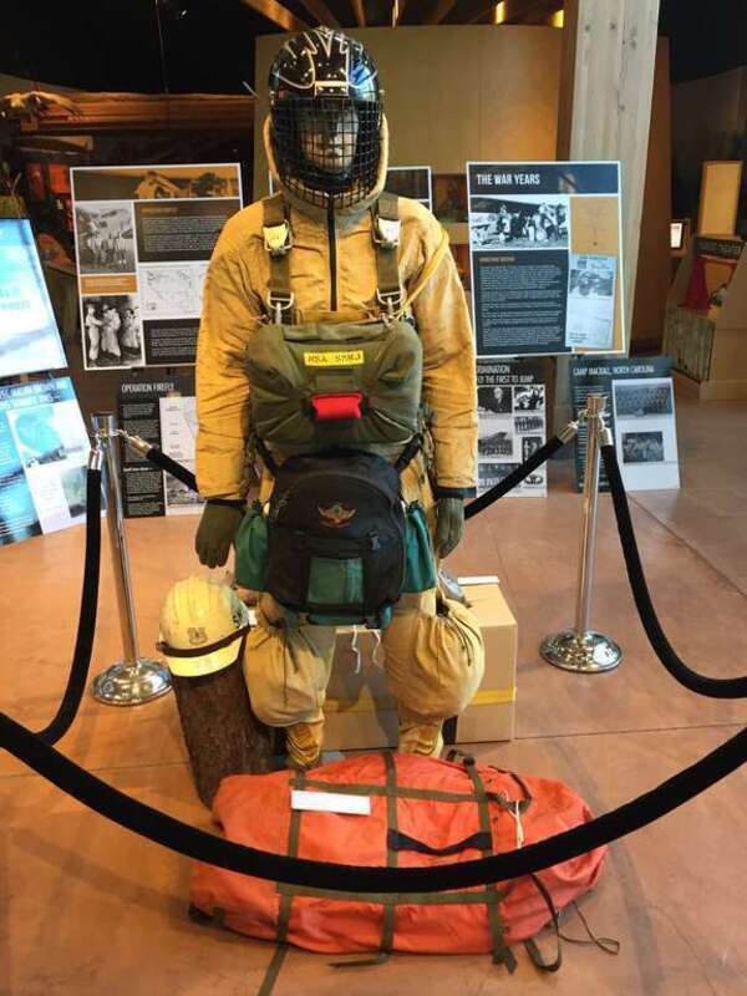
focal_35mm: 29
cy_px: 498
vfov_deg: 61.7
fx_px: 834
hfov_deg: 48.2
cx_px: 374
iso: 50
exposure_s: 1/30
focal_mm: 4.15
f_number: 2.2
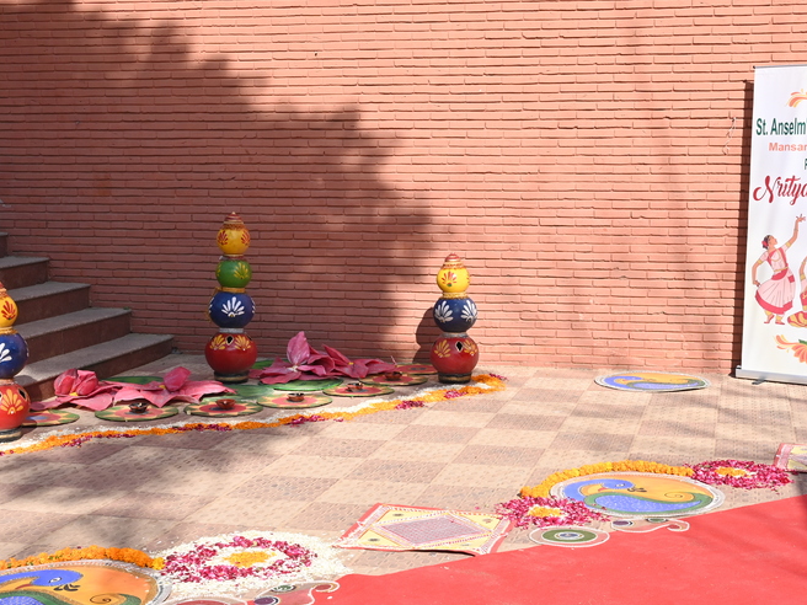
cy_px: 370
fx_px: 1259
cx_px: 491
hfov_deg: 35.4
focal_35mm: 54
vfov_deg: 27.0
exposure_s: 1/160
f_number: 14
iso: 250
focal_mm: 36
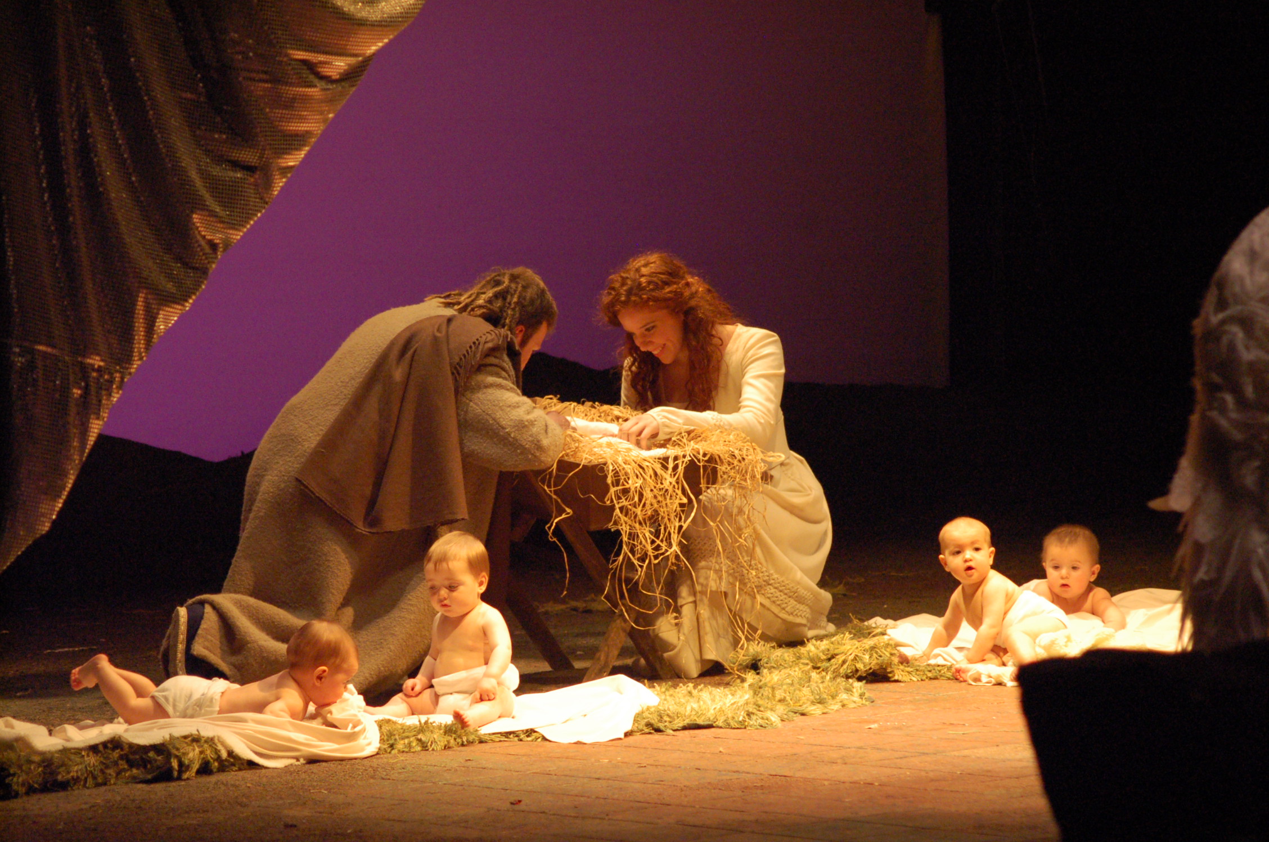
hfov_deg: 11.8
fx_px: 6123
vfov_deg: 7.9
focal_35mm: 174
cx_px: 634
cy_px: 421
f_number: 4.5
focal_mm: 116
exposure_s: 1/125
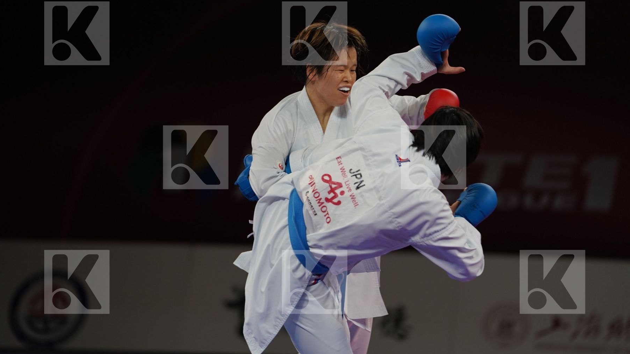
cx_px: 315
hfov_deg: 10.3
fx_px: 3508
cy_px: 157
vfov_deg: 5.8
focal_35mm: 210
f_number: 2.8
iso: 800
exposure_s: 1/1000
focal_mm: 200
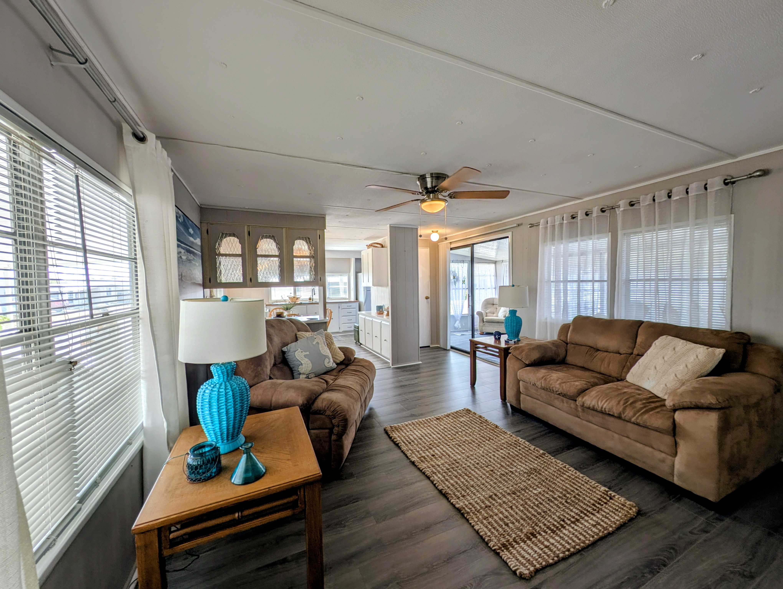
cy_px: 294
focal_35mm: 12
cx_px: 392
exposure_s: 1/213
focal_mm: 2.23
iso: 43
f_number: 1.95
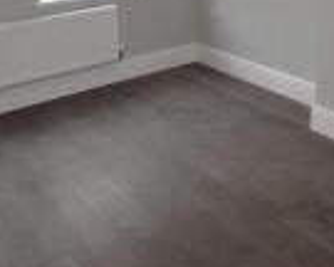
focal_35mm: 55
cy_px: -61
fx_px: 540
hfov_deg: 33.4
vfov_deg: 24.8
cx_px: 265
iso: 800
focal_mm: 11
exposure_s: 1/125
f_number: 5.6
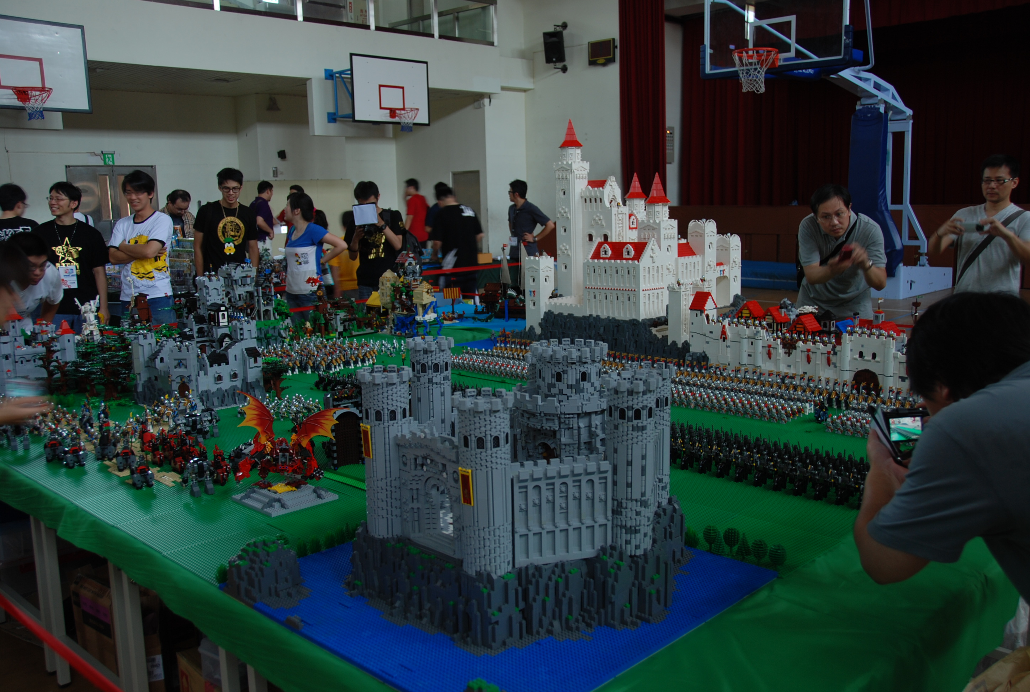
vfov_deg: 40.1
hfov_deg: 57.1
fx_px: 946
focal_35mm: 33
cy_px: 346
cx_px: 515
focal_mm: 22
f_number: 3.8
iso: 100
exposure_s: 1/10
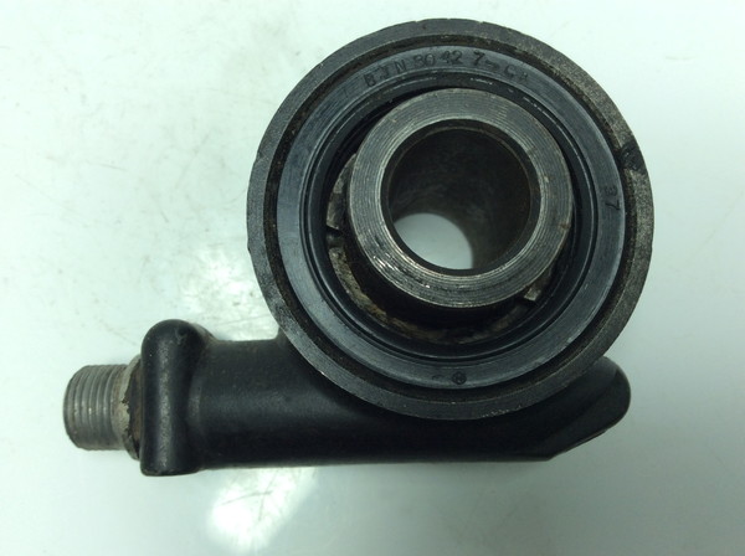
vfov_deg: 44.0
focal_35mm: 32
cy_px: 278
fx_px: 688
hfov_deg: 56.9
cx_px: 372
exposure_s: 1/246
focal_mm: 3.3
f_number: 2.4
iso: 32
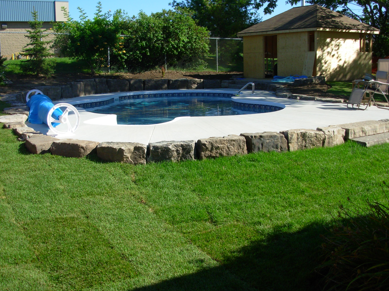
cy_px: 145
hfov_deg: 47.9
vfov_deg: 36.8
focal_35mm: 39
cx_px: 198
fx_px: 438
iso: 50
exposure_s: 1/790
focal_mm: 6.3
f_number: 2.9
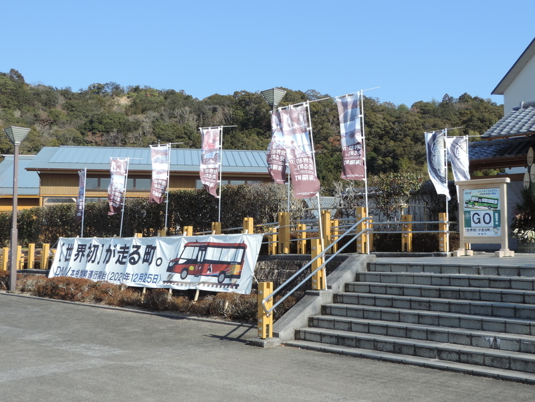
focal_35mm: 40
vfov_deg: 36.0
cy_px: 201
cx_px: 268
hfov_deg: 46.8
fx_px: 618
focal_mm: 7.1
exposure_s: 1/640
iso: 80
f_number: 3.3
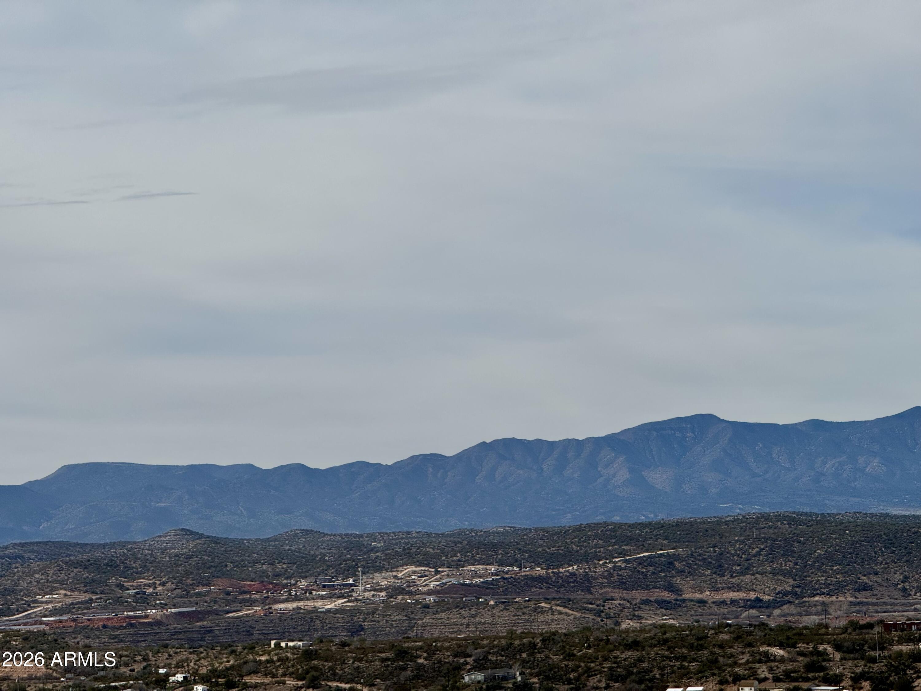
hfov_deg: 16.4
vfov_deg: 12.3
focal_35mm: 120
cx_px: 460
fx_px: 3193
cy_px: 346
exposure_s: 1/3344
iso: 50
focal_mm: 15.66
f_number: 2.8
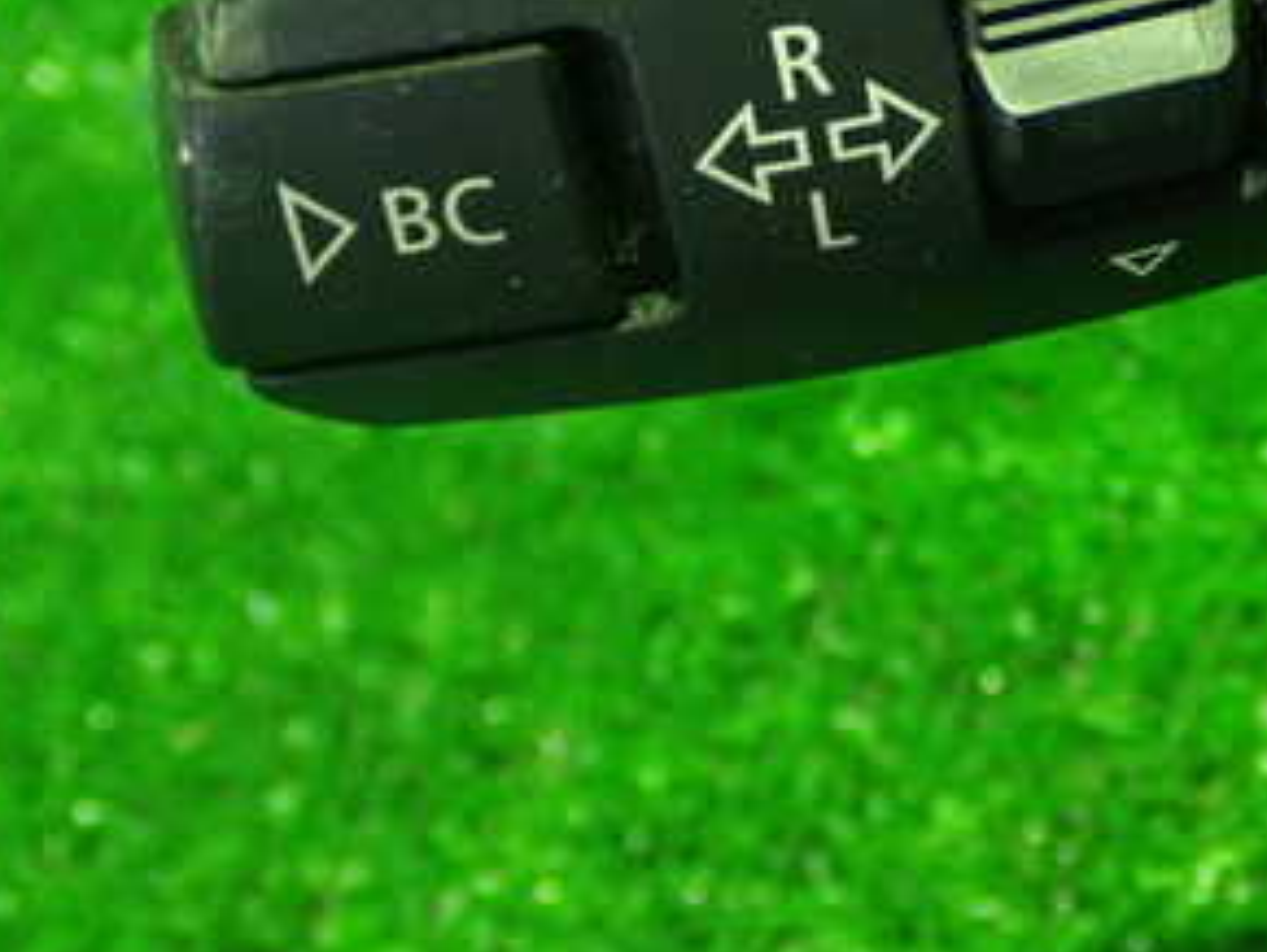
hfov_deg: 21.0
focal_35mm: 91
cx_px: 1180
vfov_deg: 15.9
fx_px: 3334
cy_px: 0
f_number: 2.9
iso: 1000
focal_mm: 7.84
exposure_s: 1/10
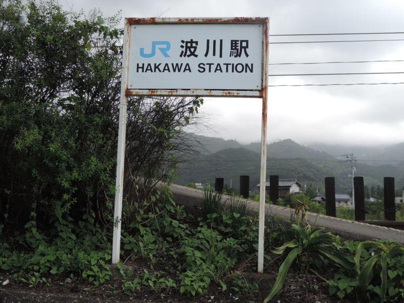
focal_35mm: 43
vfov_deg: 33.6
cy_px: 152
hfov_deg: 43.9
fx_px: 502
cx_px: 202
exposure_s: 1/50
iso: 100
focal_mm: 7.6
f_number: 3.4
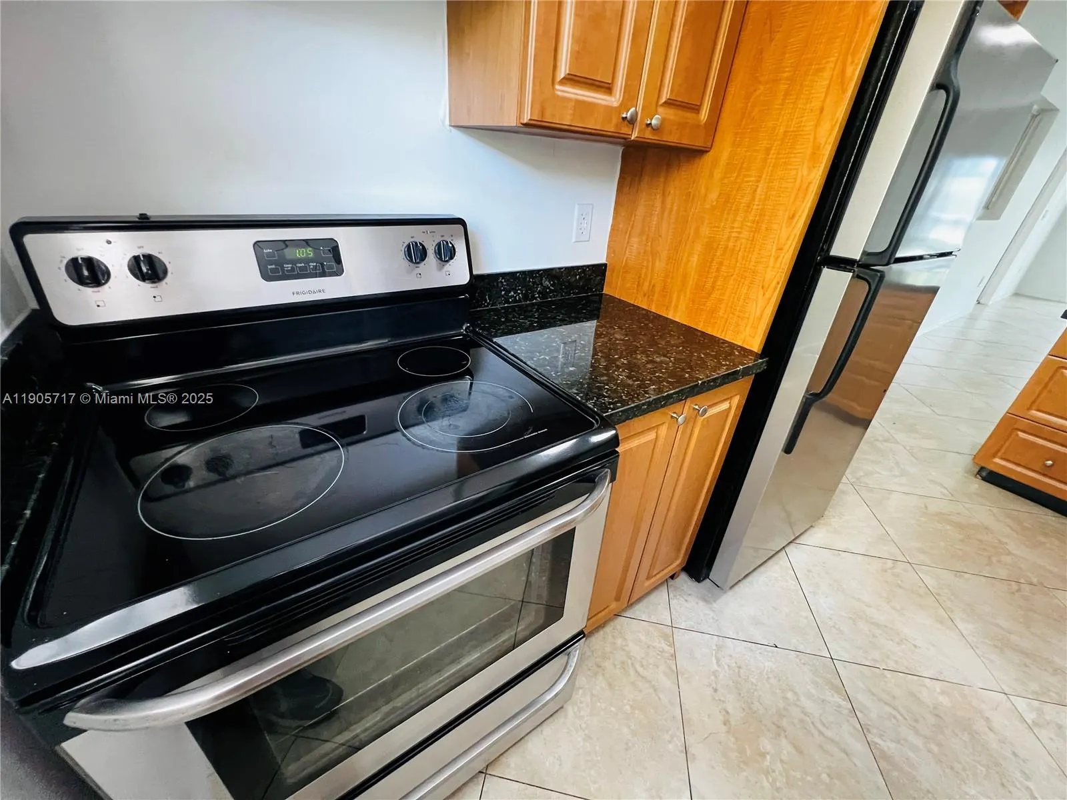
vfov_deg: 89.9
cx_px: 534
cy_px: 400
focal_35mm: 13
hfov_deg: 106.2
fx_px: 401
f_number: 1.8
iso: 400
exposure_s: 1/60
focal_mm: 1.57
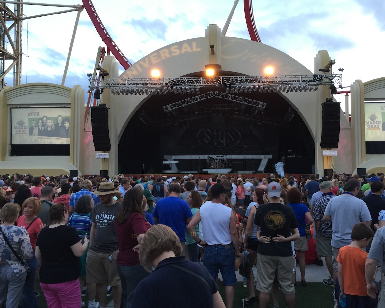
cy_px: 156
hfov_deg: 57.1
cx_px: 210
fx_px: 353
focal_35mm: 31
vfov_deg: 47.1
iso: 40
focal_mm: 4.15
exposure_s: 1/15
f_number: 2.2
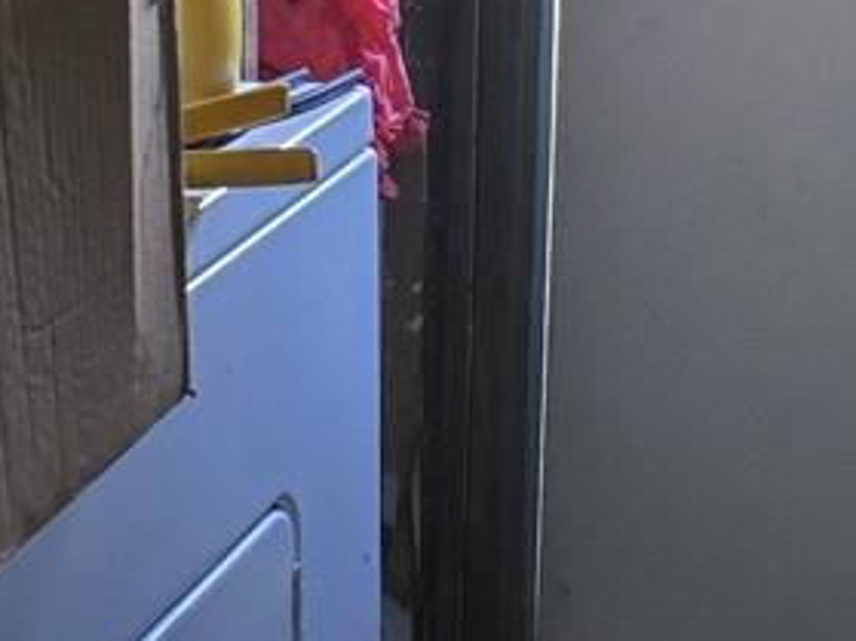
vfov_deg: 10.7
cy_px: -436
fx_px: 3263
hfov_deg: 14.7
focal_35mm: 132
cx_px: 890
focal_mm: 6.3
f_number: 1.7
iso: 640
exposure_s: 1/60
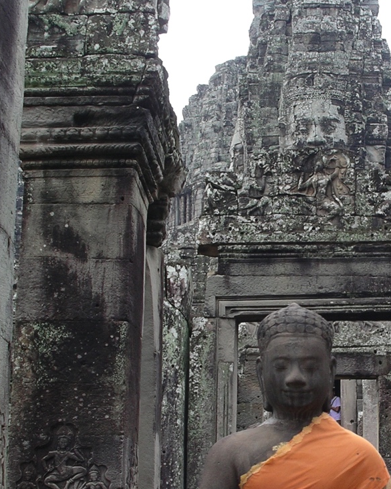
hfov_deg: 19.1
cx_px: 338
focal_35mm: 79
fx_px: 1143
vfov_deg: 24.0
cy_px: 338
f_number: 4
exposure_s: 1/250
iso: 64
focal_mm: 7.8
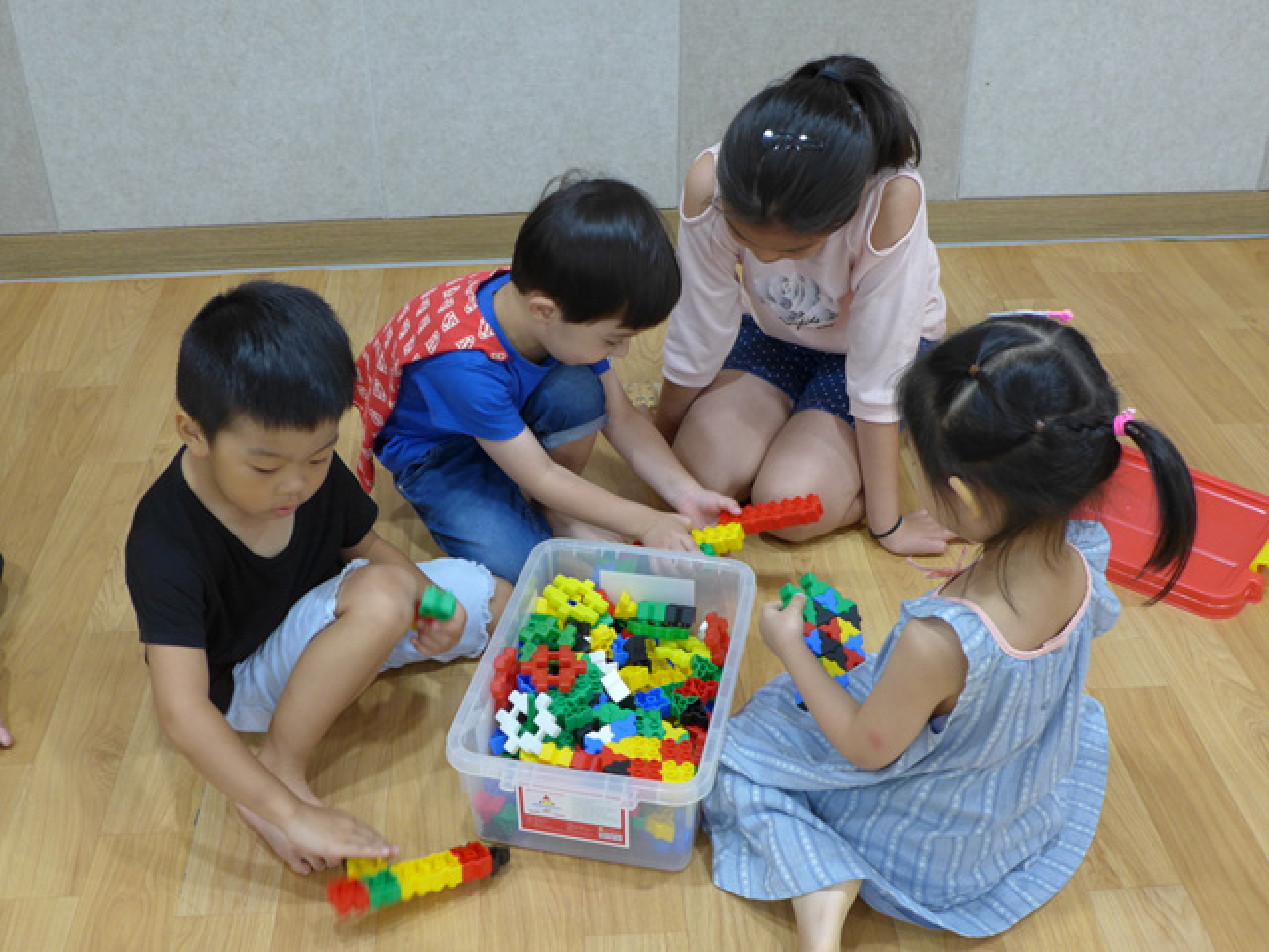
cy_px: 476
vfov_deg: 36.0
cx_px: 634
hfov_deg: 46.8
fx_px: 1466
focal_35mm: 40
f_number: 1.7
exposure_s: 1/80
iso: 200
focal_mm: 7.9
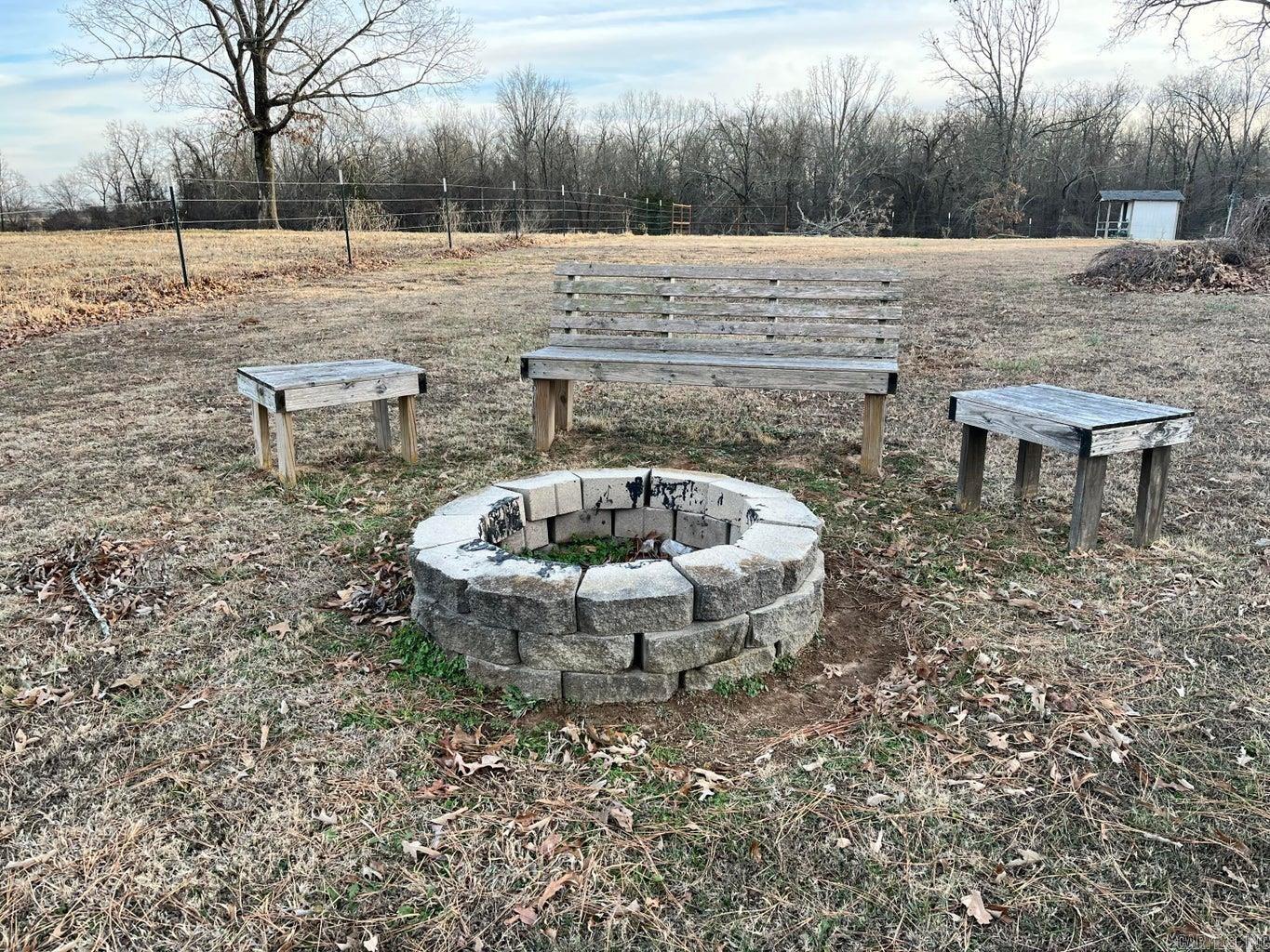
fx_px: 954
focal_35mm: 26
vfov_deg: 53.1
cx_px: 635
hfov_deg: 67.3
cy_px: 476
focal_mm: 5.1
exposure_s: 1/316
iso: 50
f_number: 1.6
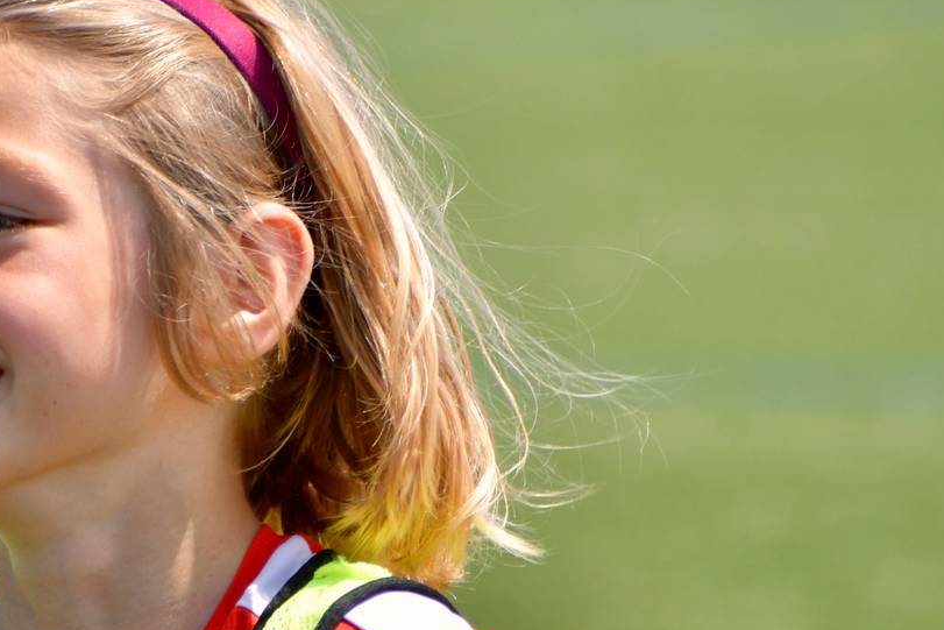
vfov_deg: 1.6
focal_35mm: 852
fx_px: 22344
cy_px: 455
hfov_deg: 2.4
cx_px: 10
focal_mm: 240
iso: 200
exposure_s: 1/500
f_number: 7.1
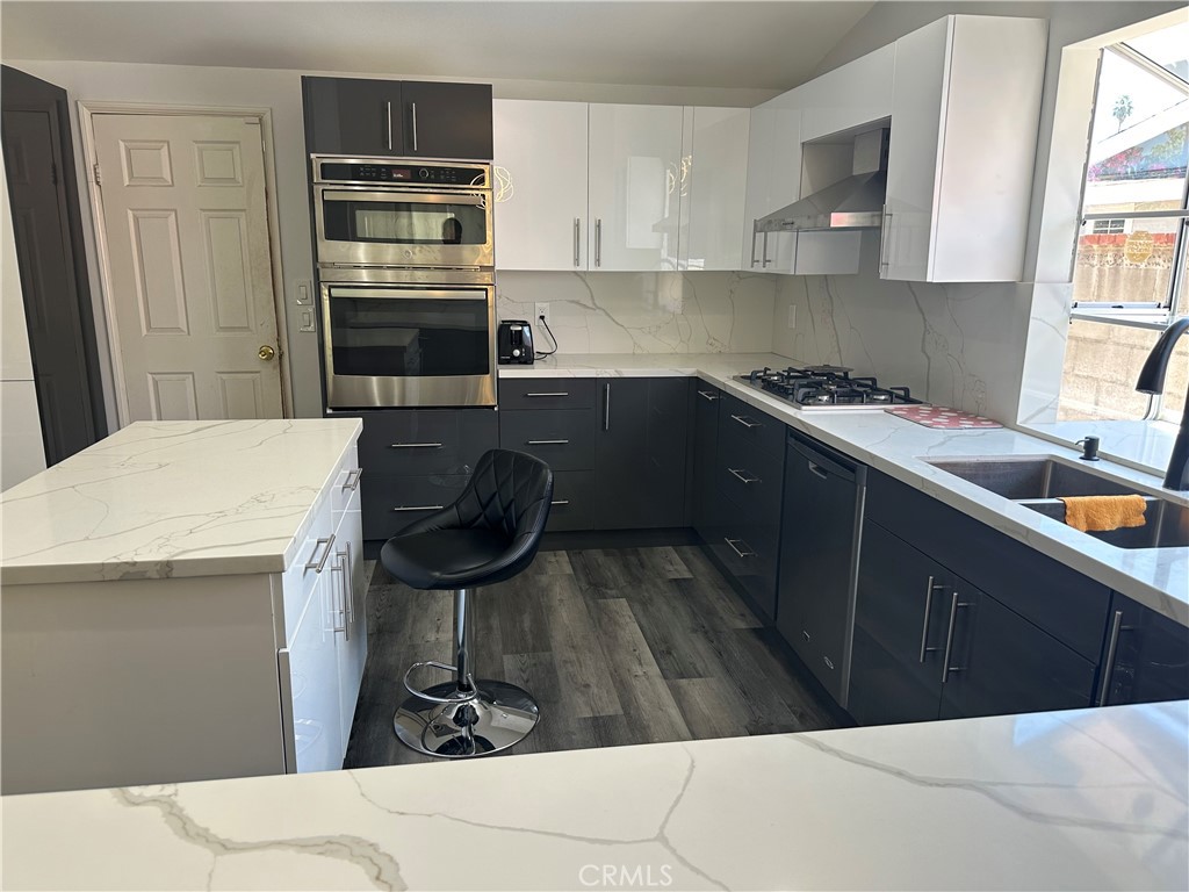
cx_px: 594
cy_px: 446
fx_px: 824
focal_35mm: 24
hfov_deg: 71.6
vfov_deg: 56.8
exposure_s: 1/120
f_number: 1.78
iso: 100
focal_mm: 6.86
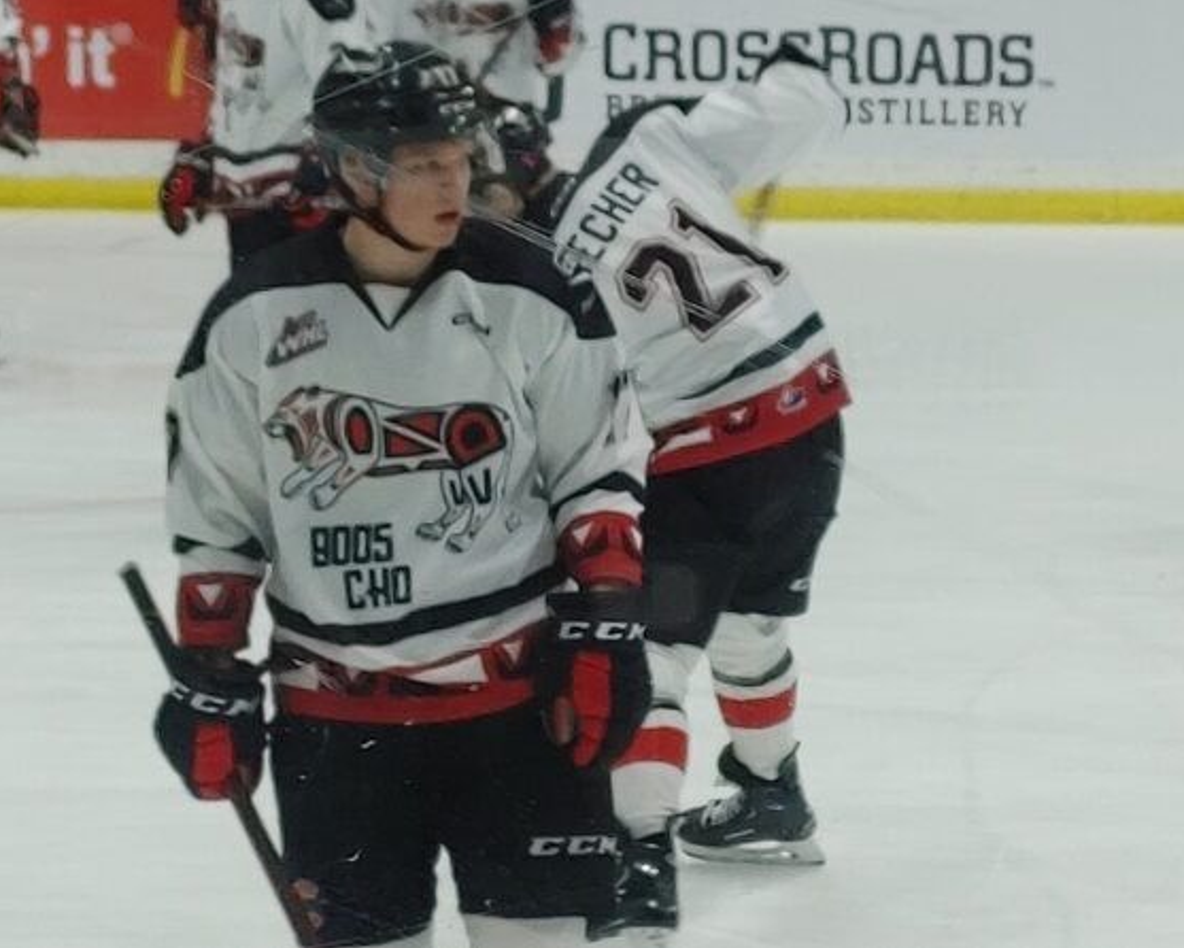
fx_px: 6485
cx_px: 565
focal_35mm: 185
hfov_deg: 10.4
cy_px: 472
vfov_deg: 8.4
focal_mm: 4.81
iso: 50
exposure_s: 1/60
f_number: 1.8
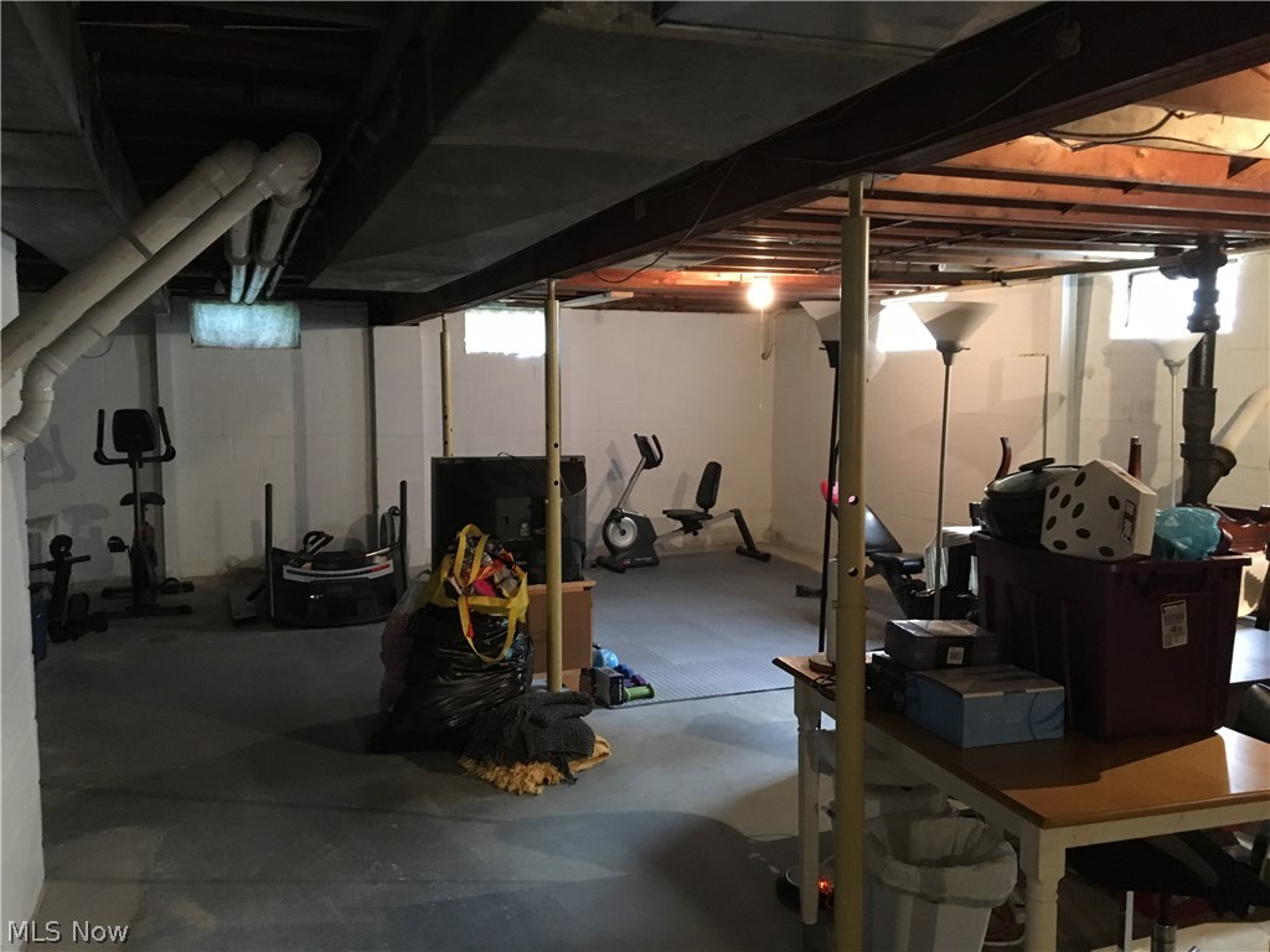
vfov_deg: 48.2
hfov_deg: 61.7
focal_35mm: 29
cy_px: 476
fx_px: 1064
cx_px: 635
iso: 250
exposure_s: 1/15
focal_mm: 4.15
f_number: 2.2
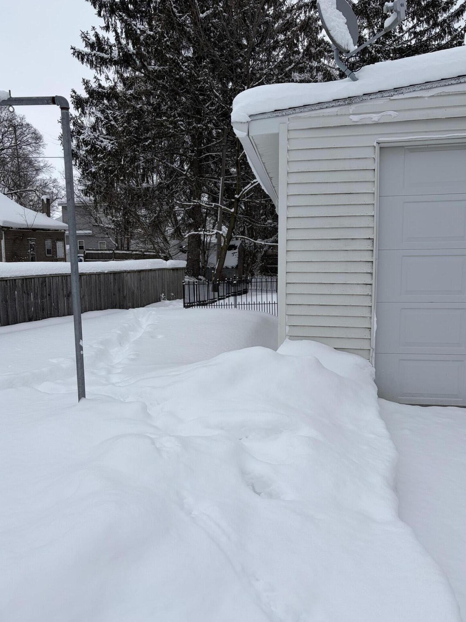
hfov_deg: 51.3
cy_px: 313
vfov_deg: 65.3
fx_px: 485
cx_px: 230
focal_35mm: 27
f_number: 1.6
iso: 50
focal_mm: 5.96
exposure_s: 1/4329
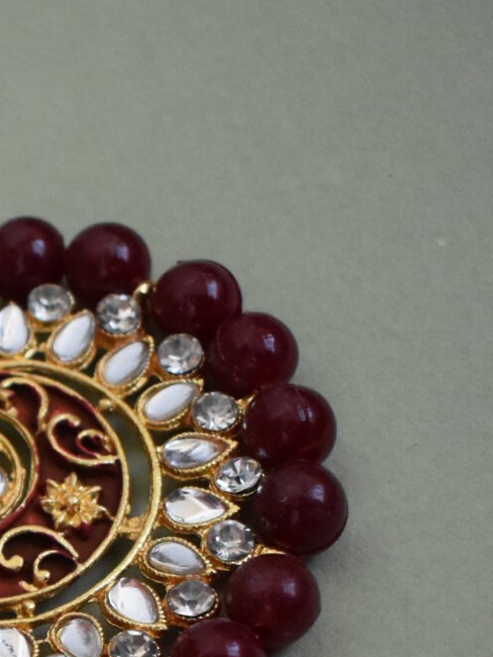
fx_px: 2219
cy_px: 798
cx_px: -302
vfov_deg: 16.1
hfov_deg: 12.0
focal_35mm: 117
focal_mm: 21
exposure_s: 1/500
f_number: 3.8
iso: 2200
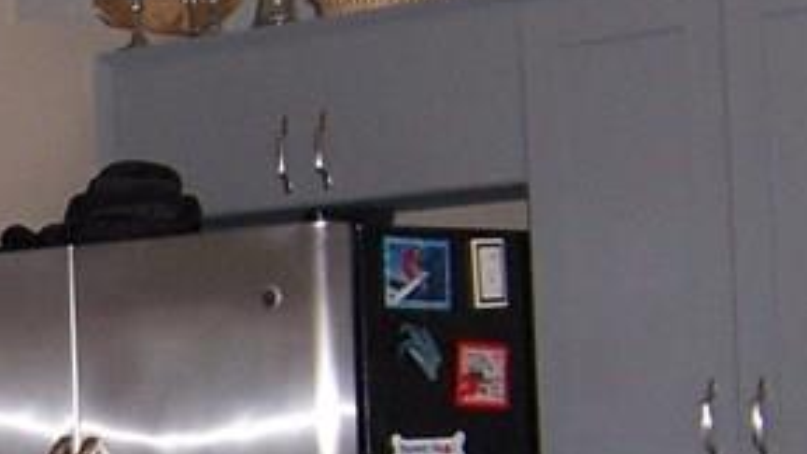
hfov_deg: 16.0
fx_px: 2739
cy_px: 429
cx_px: -205
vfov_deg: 9.4
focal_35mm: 128
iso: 140
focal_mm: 5.5
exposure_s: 1/60
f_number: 2.8
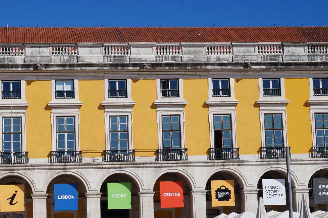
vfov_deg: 16.1
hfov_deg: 23.9
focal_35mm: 85
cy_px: 141
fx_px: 771
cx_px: 110
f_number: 16
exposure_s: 1/400
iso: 200
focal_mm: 37
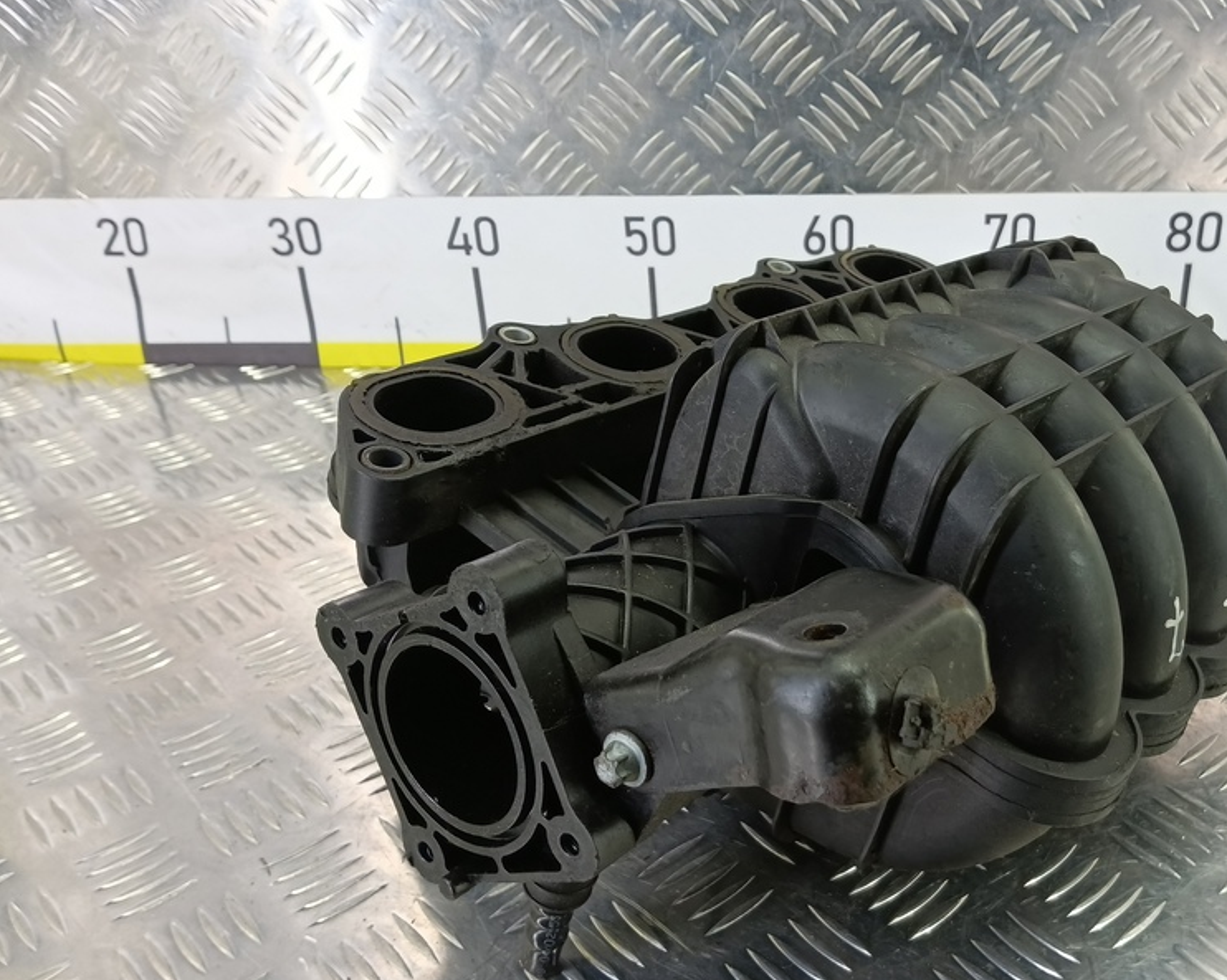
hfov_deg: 56.3
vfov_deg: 47.0
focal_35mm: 31
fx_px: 1125
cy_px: 535
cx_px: 790
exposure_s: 1/50
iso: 180
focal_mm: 4.11
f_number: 1.6
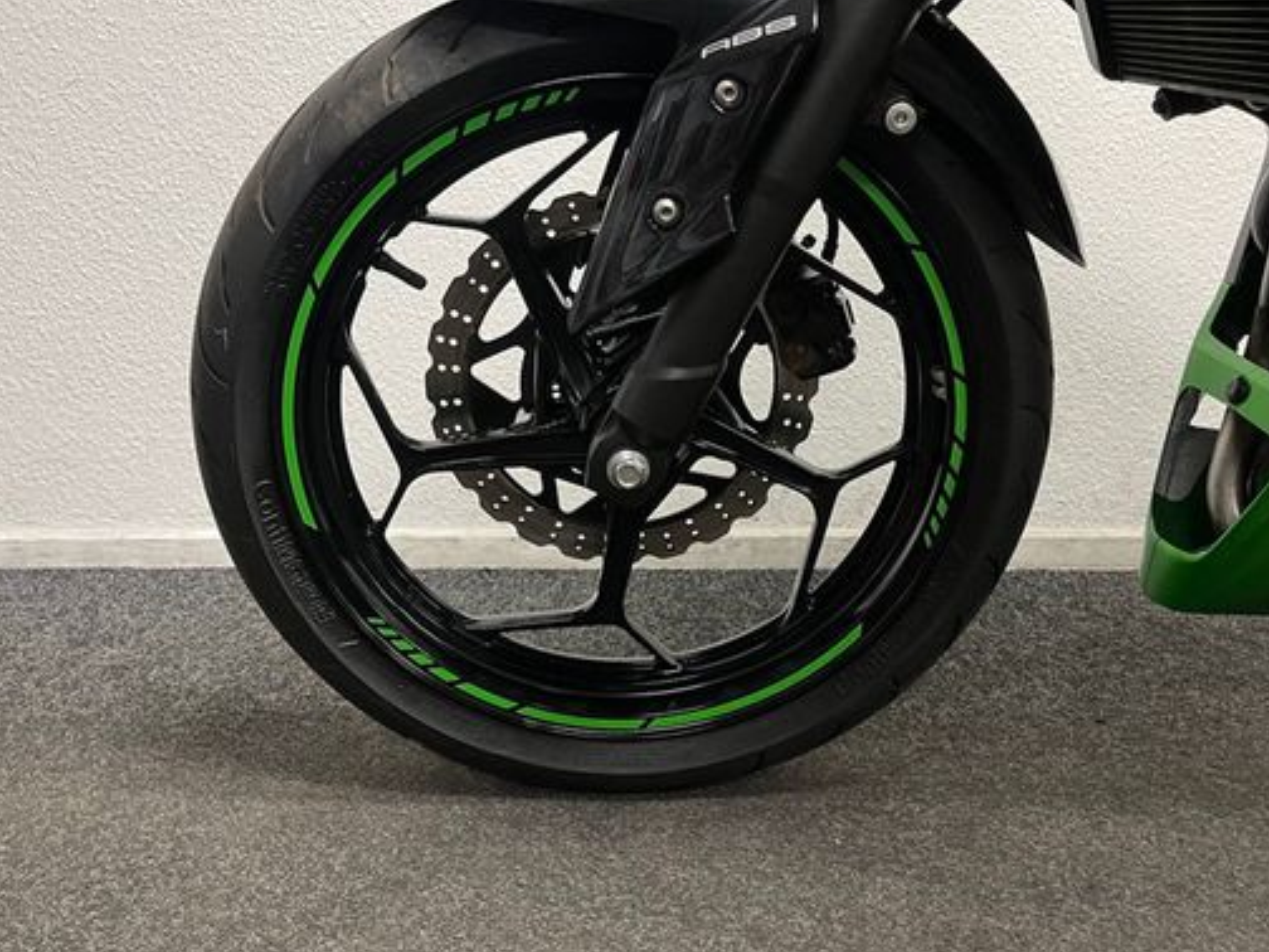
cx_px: 627
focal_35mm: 33
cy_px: 363
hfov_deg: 55.4
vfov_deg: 42.7
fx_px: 1210
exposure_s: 1/50
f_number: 1.6
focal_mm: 5.1
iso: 160
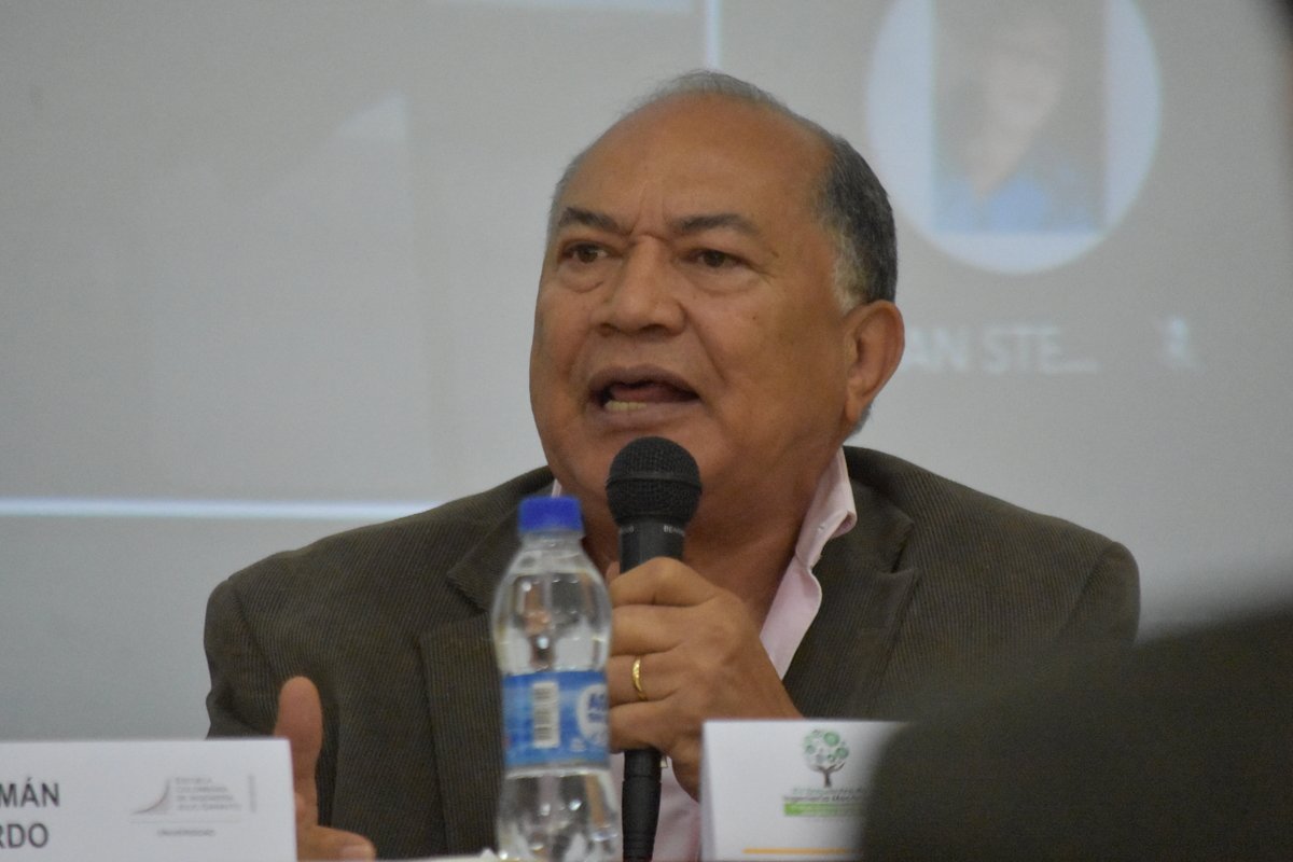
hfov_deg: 4.9
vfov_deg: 3.3
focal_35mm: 420
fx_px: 15084
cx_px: 646
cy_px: 431
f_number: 5.6
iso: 12800
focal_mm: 280
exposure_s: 1/500
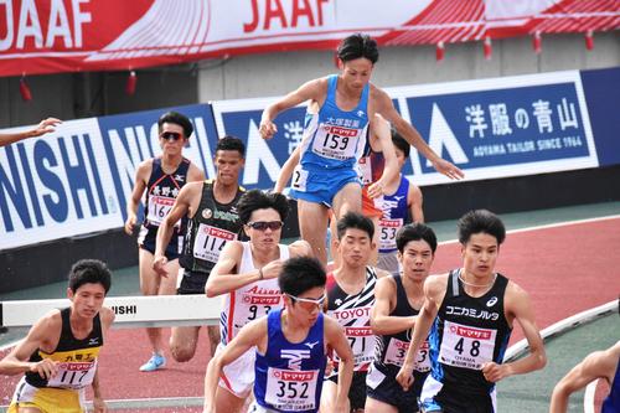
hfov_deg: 5.7
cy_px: 206
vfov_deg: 3.8
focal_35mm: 360
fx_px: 6198
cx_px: 310
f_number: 8
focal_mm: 240
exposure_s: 1/3200
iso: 3200
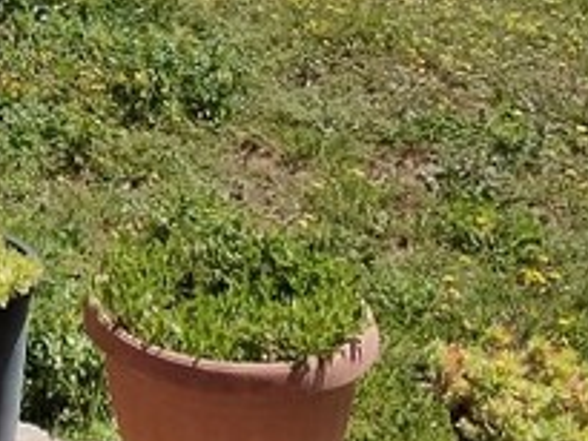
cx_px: -80
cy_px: -146
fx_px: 1275
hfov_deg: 24.1
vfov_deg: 18.2
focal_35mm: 75
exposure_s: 1/2326
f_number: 2.2
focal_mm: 1.6
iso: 50
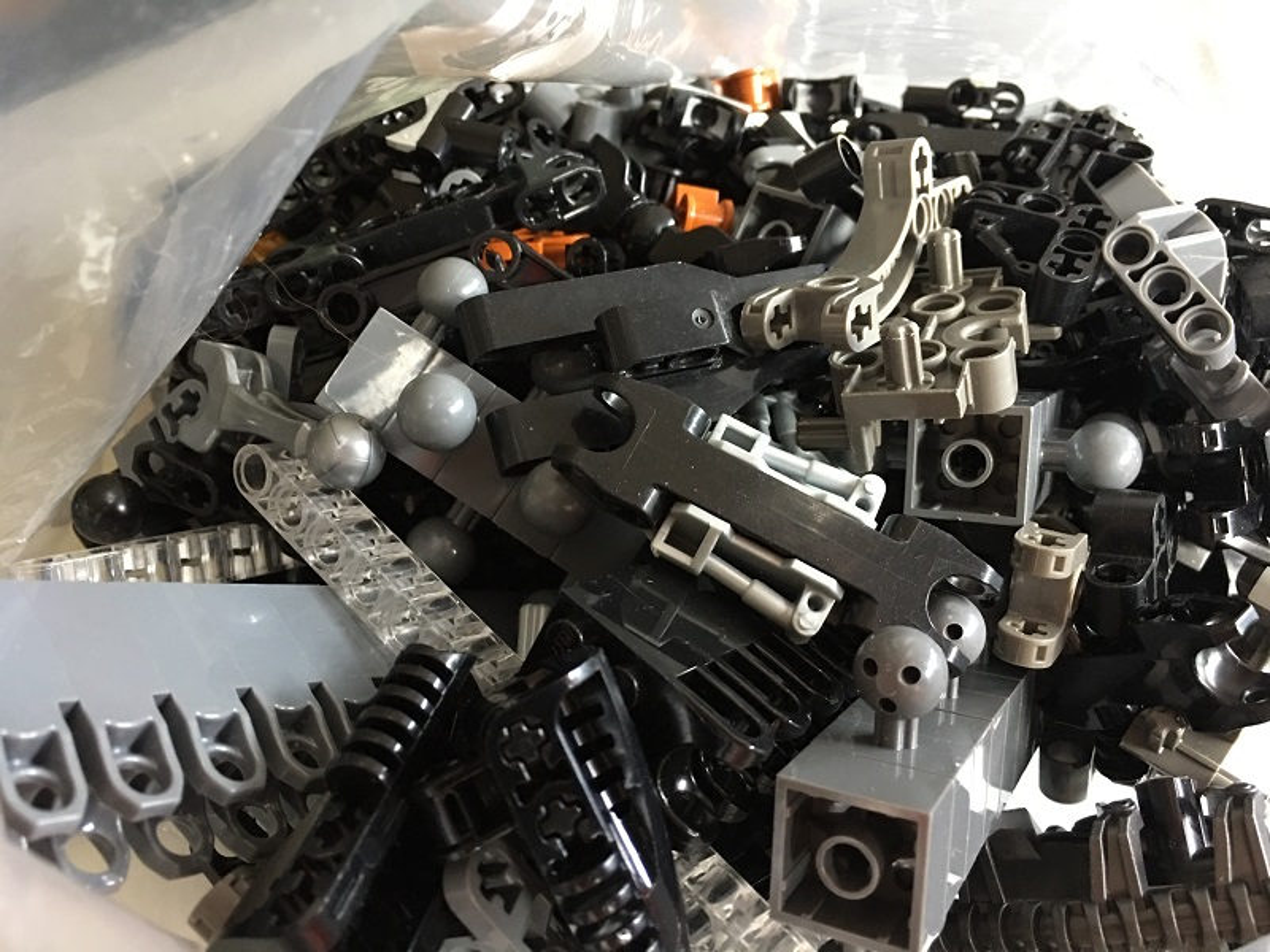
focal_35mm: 29
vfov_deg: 48.2
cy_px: 476
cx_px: 635
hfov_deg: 61.7
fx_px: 1064
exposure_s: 1/4
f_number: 2.2
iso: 64
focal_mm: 4.15
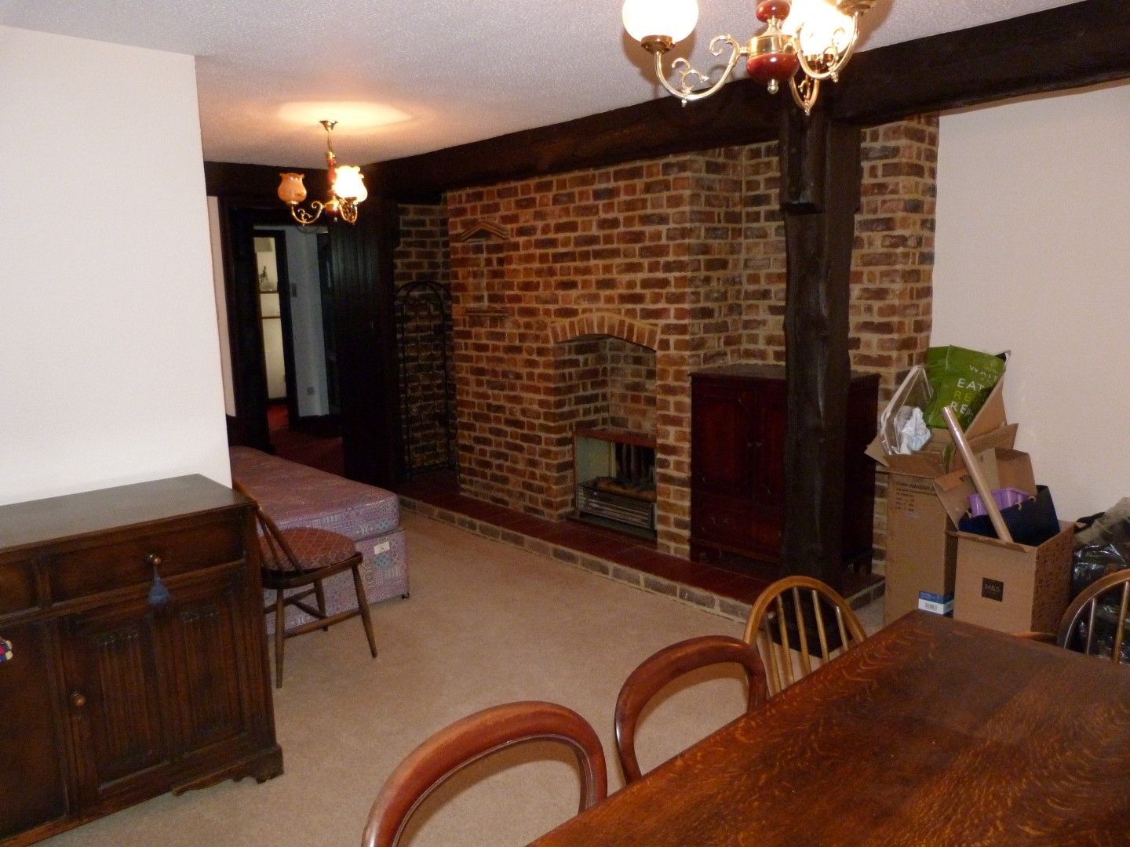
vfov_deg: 54.9
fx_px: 816
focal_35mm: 25
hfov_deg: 69.4
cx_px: 565
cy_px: 424
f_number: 2.8
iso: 400
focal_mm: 4.5
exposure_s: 1/60
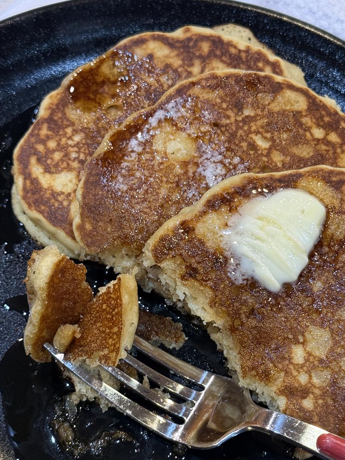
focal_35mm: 68
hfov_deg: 21.5
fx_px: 903
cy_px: 287
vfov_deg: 28.5
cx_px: 229
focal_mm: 6.76
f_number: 1.78
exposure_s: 1/60
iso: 200
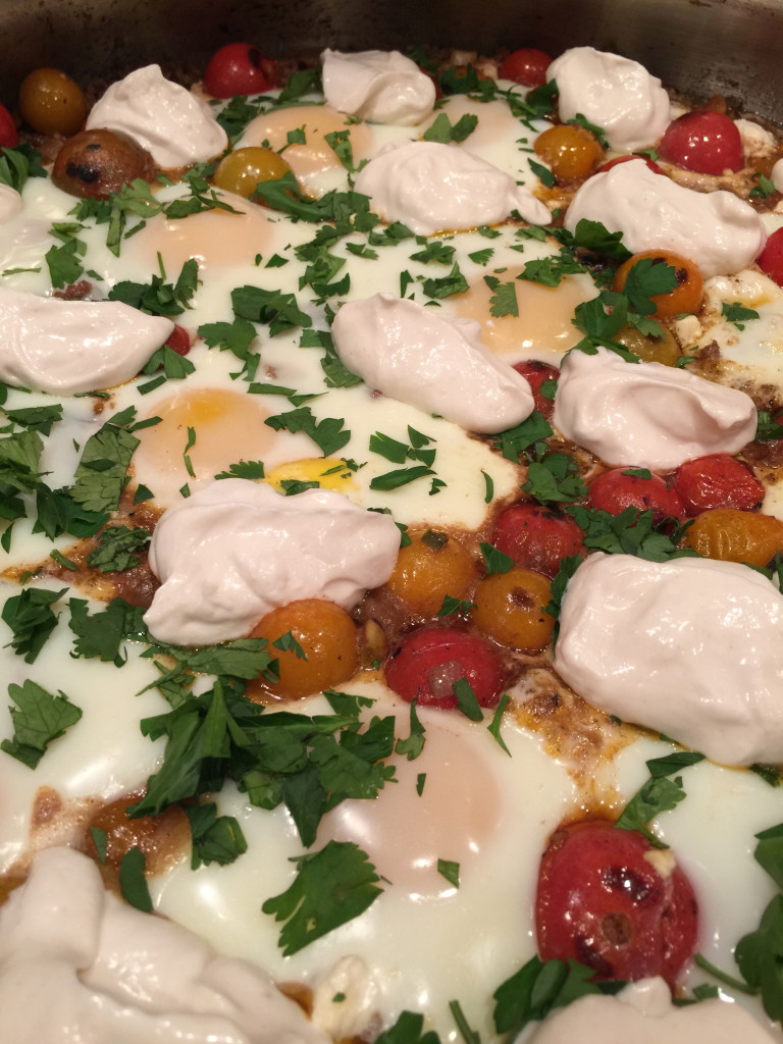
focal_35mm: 29
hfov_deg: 48.2
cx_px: 392
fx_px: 875
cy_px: 522
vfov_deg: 61.7
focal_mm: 4.15
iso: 32
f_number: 2.2
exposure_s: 1/15
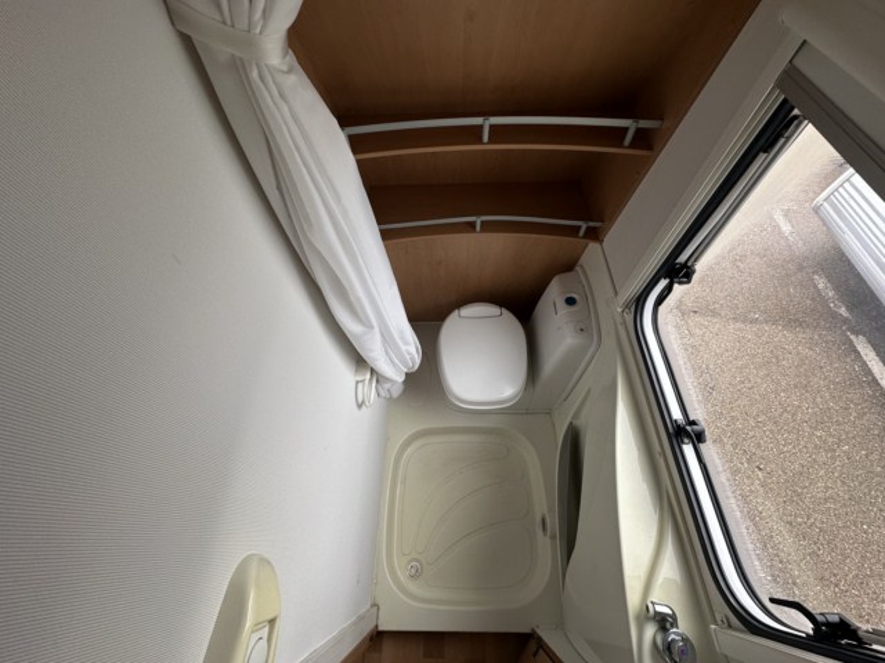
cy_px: 332
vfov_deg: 85.7
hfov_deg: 102.1
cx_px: 442
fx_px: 358
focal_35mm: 14
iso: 100
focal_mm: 2.22
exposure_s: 1/99
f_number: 2.2
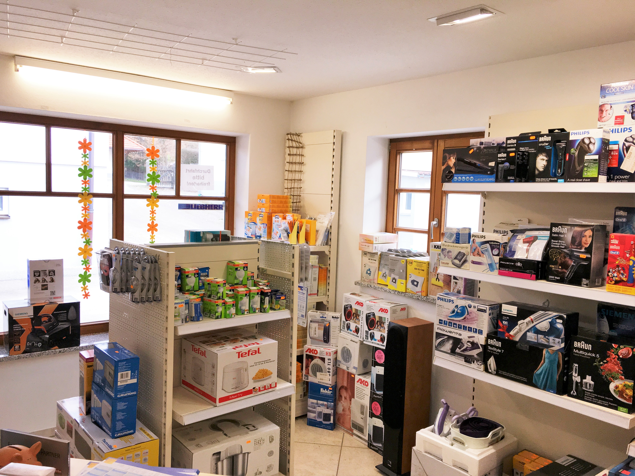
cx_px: 318
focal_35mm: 29
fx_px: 532
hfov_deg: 61.7
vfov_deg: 48.2
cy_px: 238
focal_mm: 4.15
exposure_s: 1/100
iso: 40
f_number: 2.2
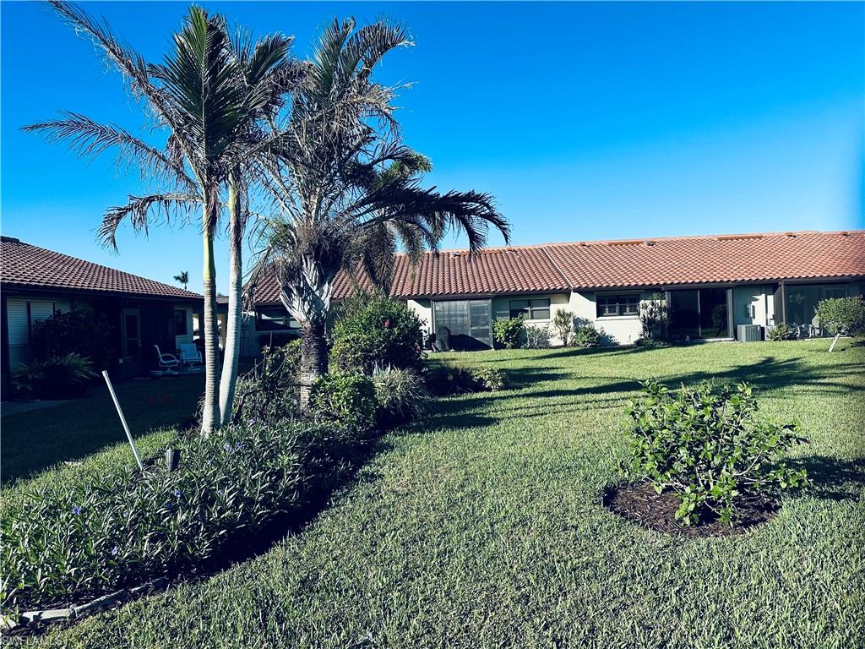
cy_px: 324
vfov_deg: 56.8
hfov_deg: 71.6
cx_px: 432
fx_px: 600
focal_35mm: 24
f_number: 1.78
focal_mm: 6.86
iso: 80
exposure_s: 1/3155
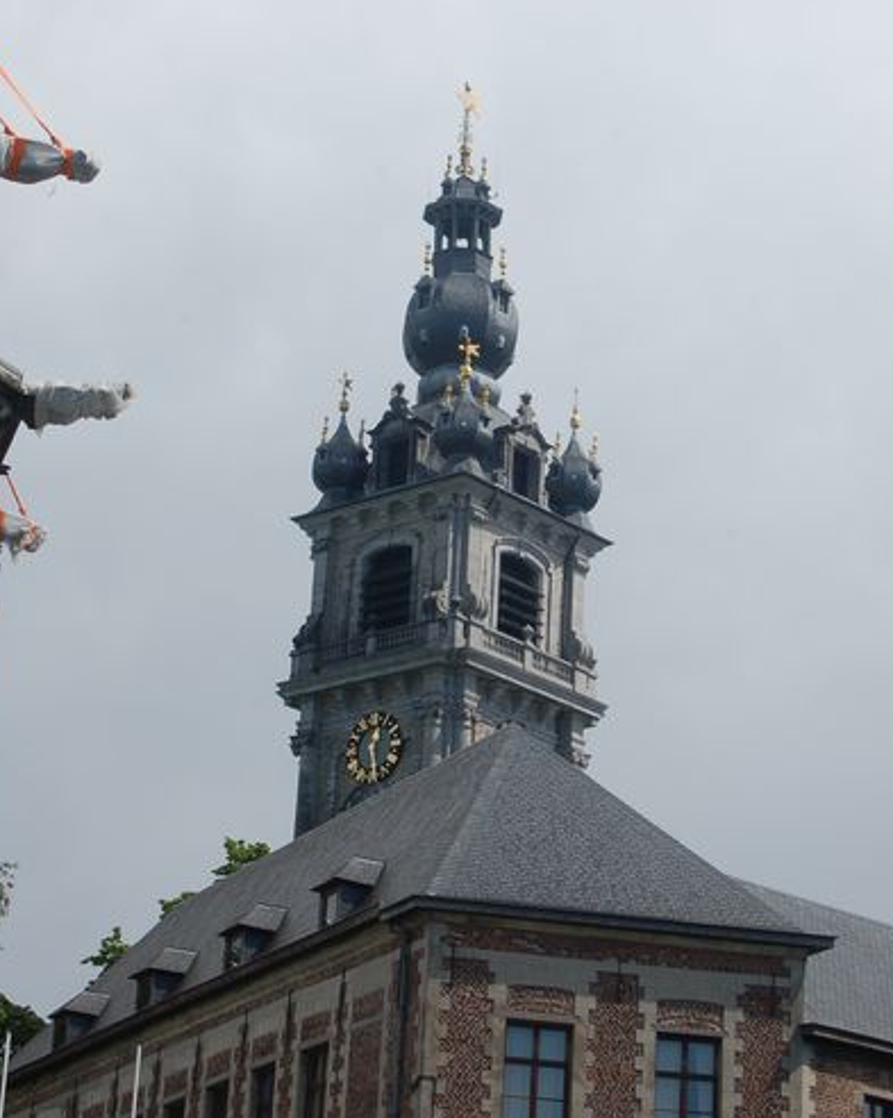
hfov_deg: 15.3
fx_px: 3327
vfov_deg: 19.1
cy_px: 475
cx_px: 464
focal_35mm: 101
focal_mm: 55
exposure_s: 1/320
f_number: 9
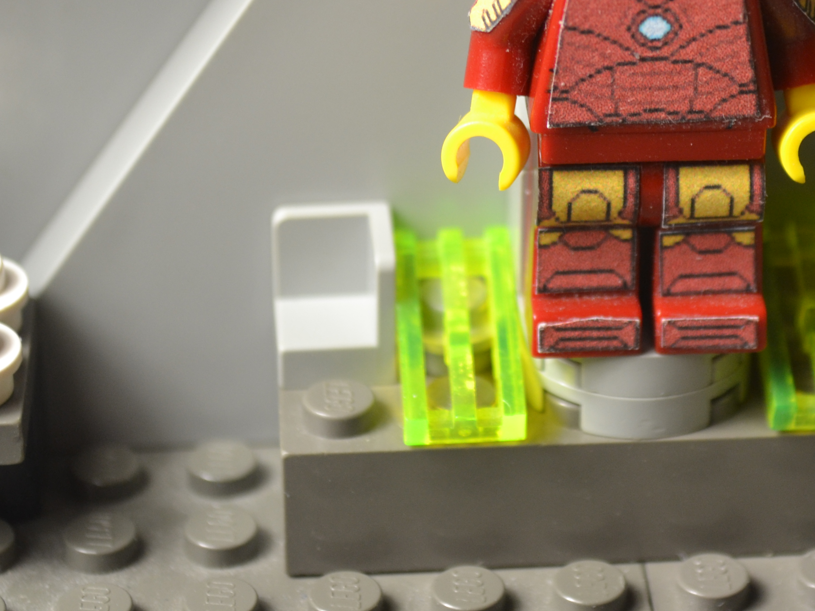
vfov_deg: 11.2
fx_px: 3108
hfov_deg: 14.9
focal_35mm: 132
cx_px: 622
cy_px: 92
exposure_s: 1/60
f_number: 5.3
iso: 400
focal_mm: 44
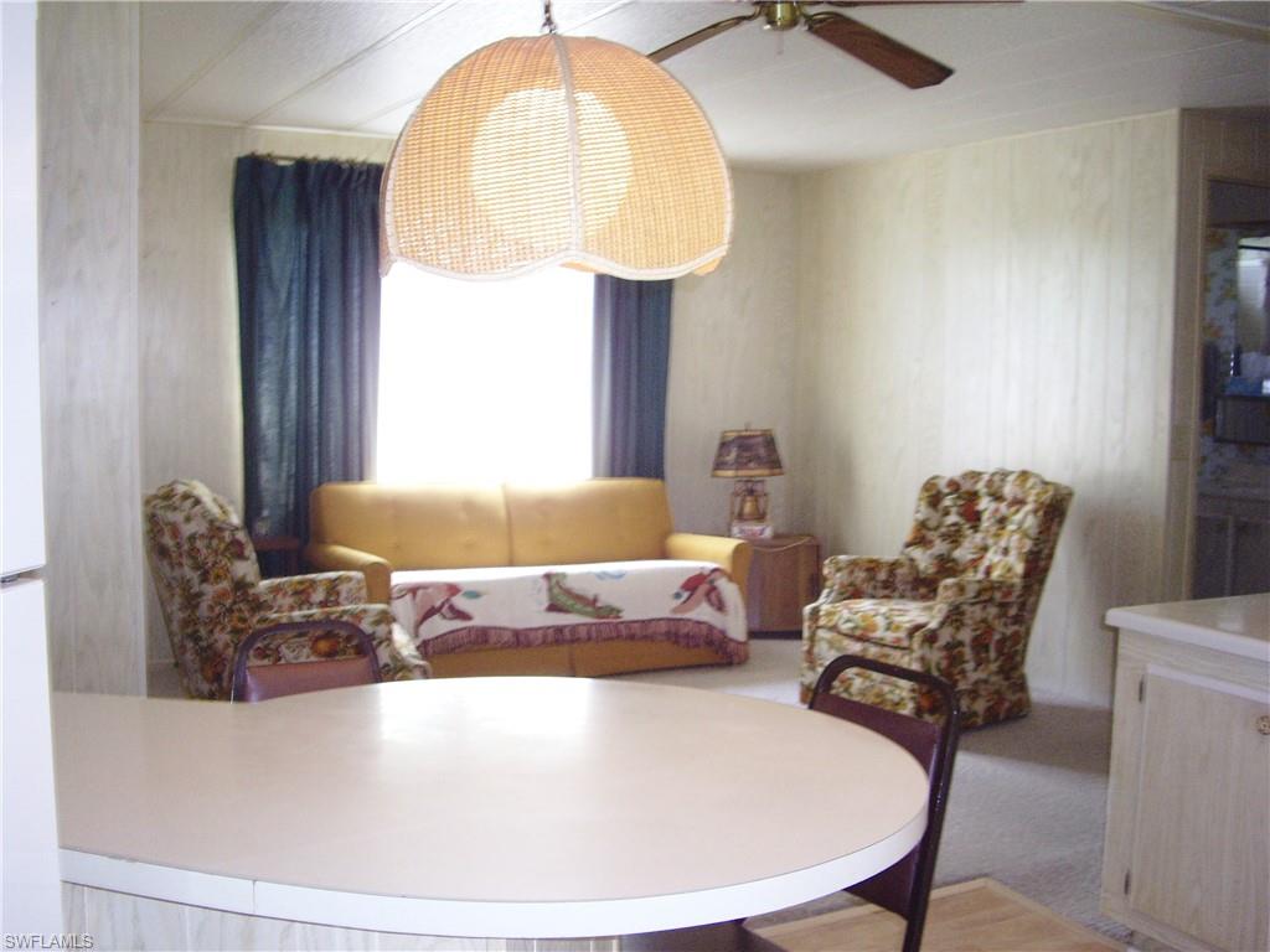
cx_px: 635
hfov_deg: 49.0
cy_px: 476
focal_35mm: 38
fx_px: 1394
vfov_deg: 37.7
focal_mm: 7.9
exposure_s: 1/40
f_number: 2.8
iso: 200
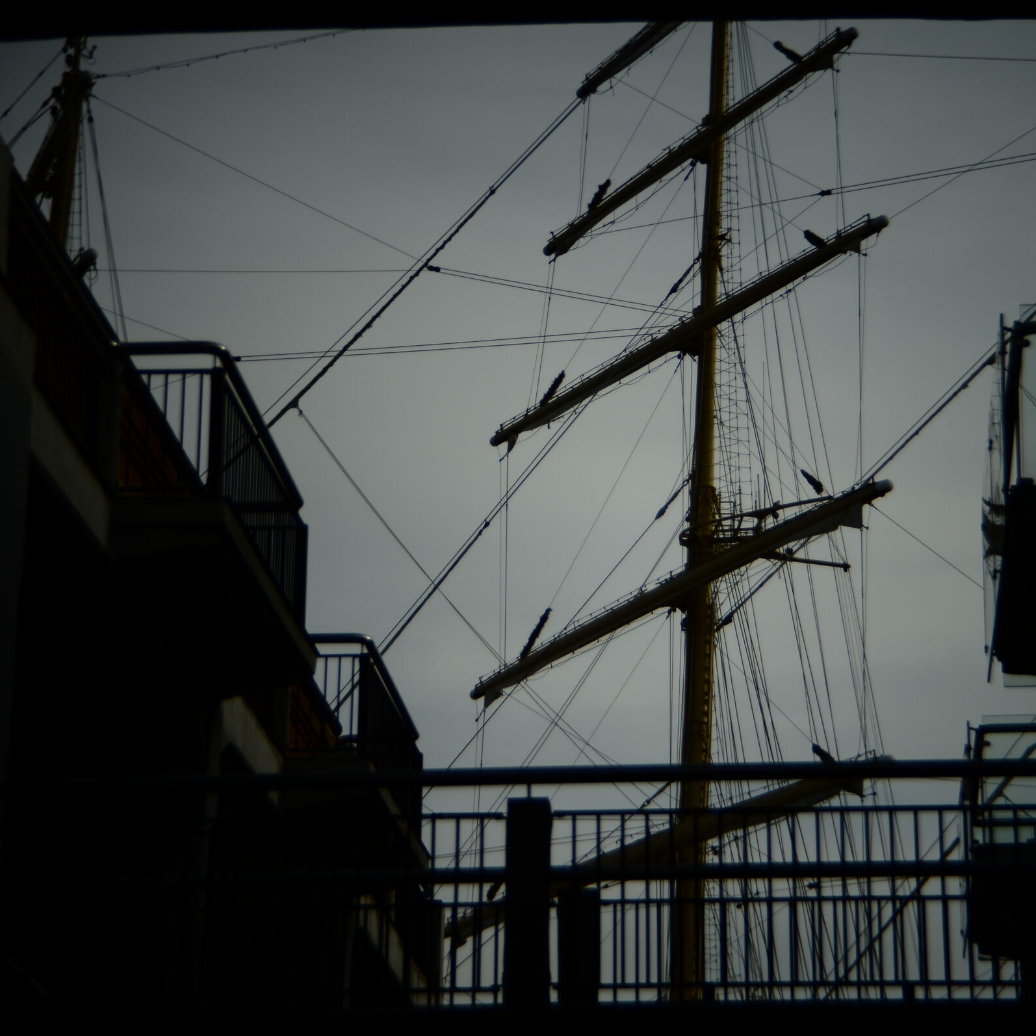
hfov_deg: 31.0
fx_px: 1862
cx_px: 646
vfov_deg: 31.1
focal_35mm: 55
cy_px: 518
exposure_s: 1/5000
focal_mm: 43
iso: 200
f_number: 3.5
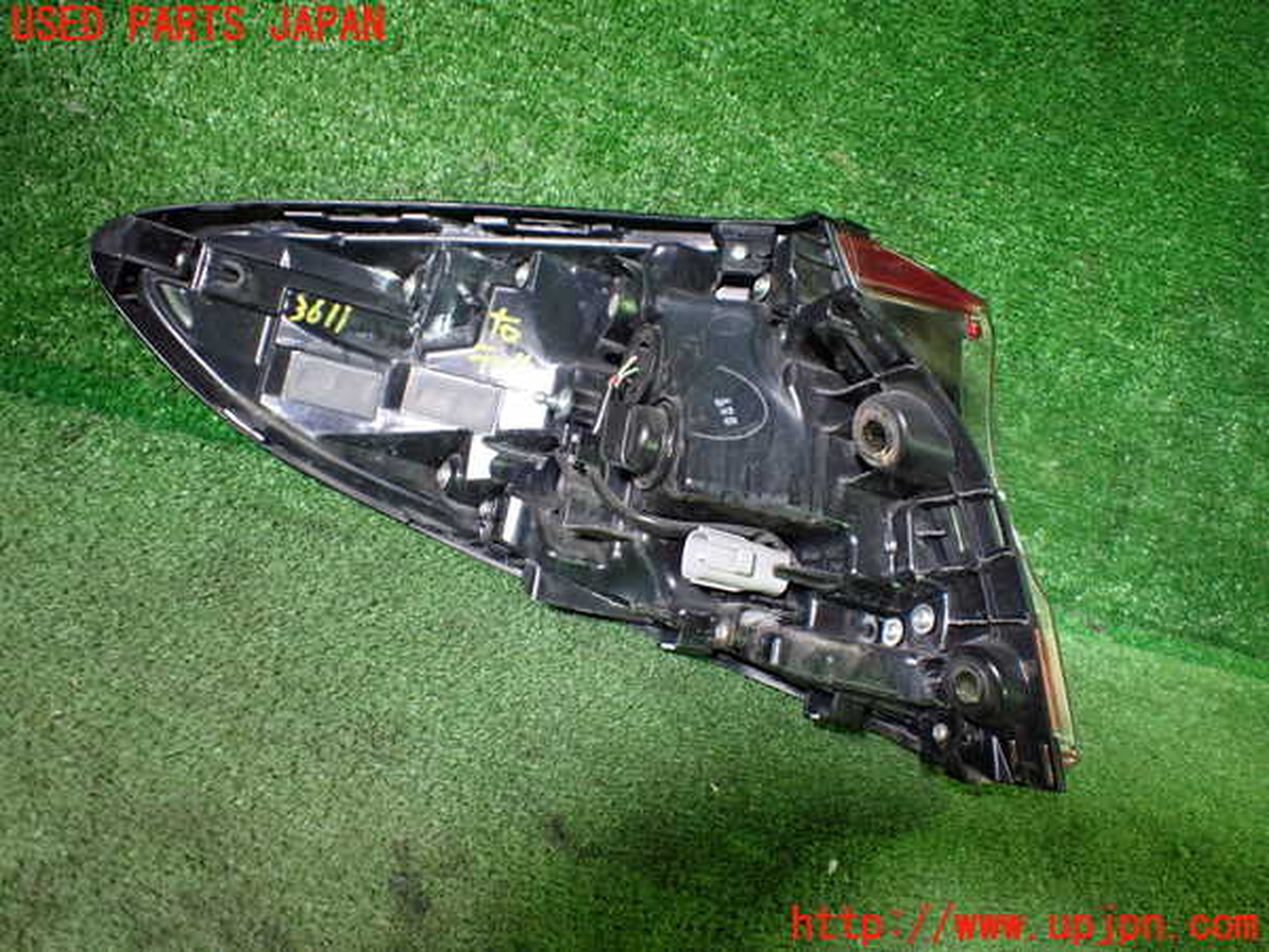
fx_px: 1100
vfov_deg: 46.8
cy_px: 476
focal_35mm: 30
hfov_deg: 60.0
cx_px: 634
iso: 800
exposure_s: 1/60
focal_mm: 5.4
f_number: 2.3
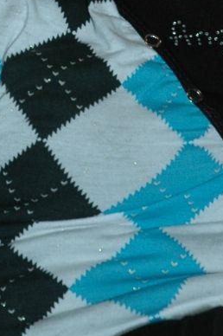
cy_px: -61
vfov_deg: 7.0
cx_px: -59
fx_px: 2709
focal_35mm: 291
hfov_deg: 4.7
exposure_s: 1/60
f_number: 4.5
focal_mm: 50
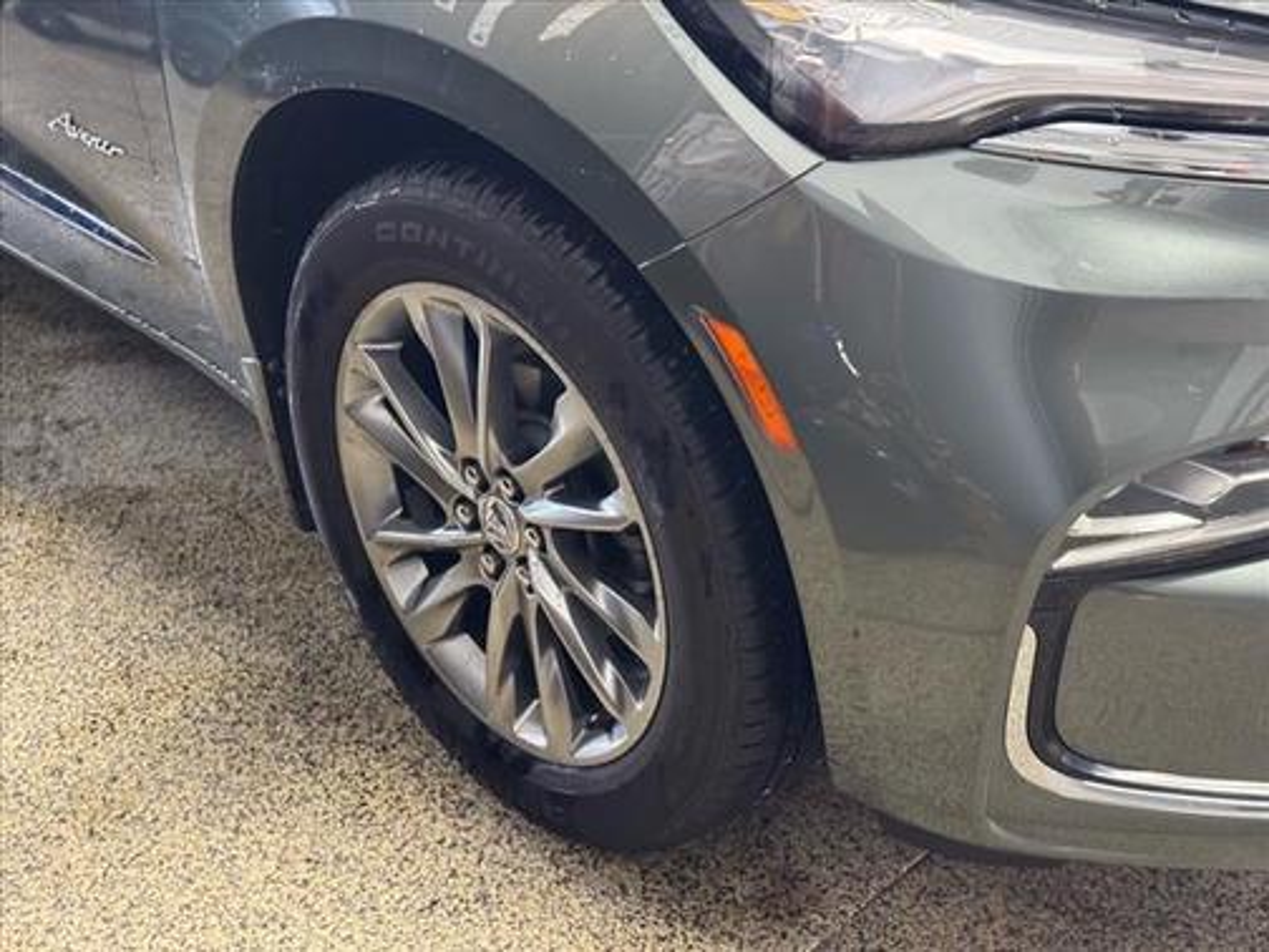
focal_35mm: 48
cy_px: 476
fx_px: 1760
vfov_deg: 30.3
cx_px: 634
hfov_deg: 39.7
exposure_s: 1/40
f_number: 1.78
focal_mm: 6.76
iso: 320
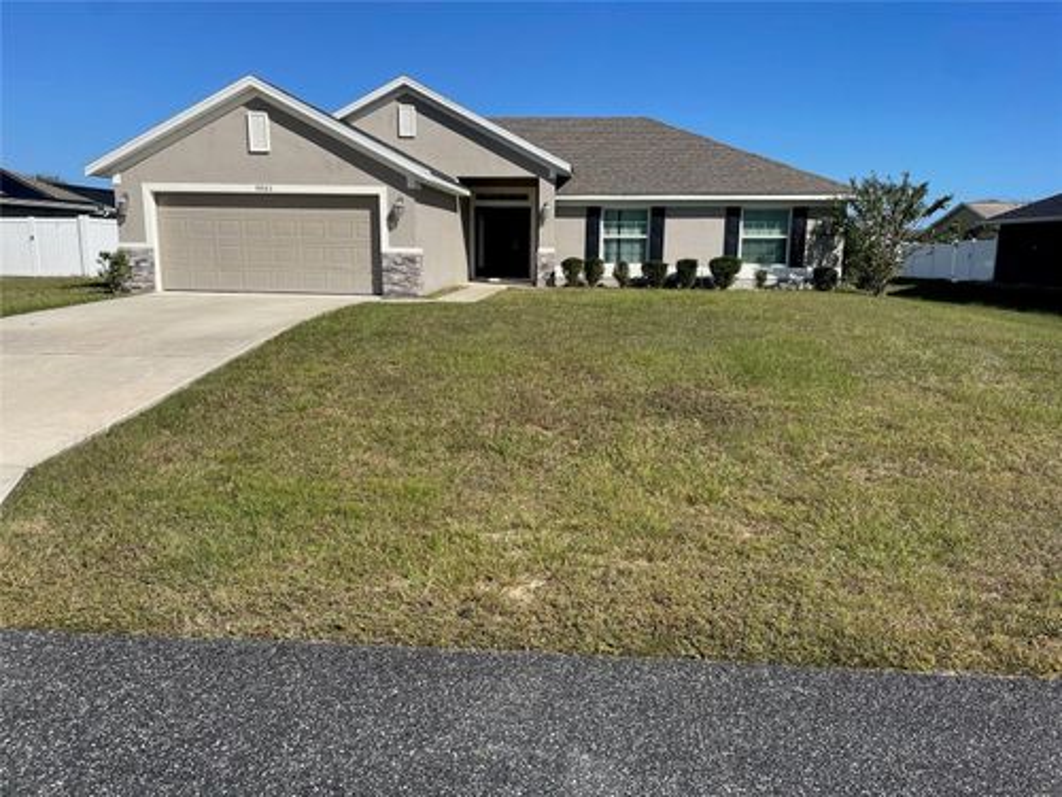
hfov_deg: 67.3
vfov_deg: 53.1
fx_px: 798
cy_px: 398
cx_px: 531
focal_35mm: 26
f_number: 1.6
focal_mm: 4.2
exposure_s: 1/4651
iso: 32
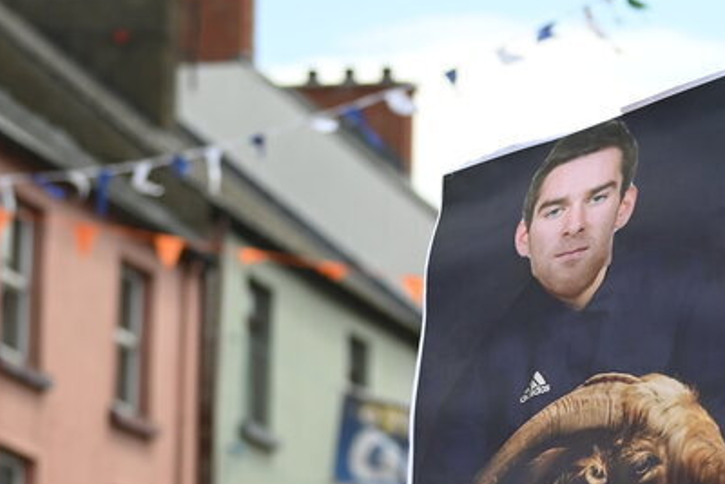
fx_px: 4230
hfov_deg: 9.8
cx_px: 556
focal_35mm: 210
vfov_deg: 6.5
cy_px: 537
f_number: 2.8
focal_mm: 82
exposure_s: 1/3200
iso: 320
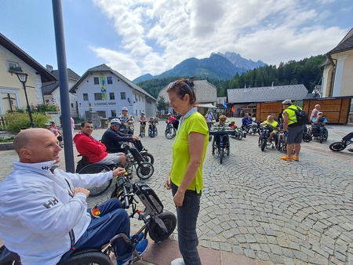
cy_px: 132
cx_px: 176
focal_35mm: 13
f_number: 2.2
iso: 40
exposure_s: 1/784
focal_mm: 1.42
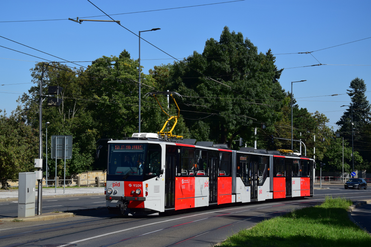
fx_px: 696
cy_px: 124
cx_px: 186
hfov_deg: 29.9
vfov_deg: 20.2
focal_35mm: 68
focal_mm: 45
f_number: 6.3
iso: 200
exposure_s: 1/1000
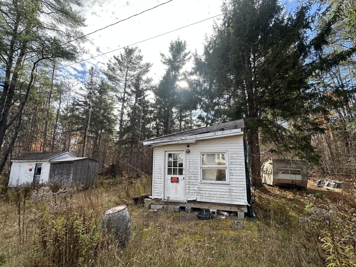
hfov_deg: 98.2
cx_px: 179
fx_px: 154
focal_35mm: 15
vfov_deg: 81.7
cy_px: 141
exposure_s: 1/467
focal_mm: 2.22
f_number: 2.2
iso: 40
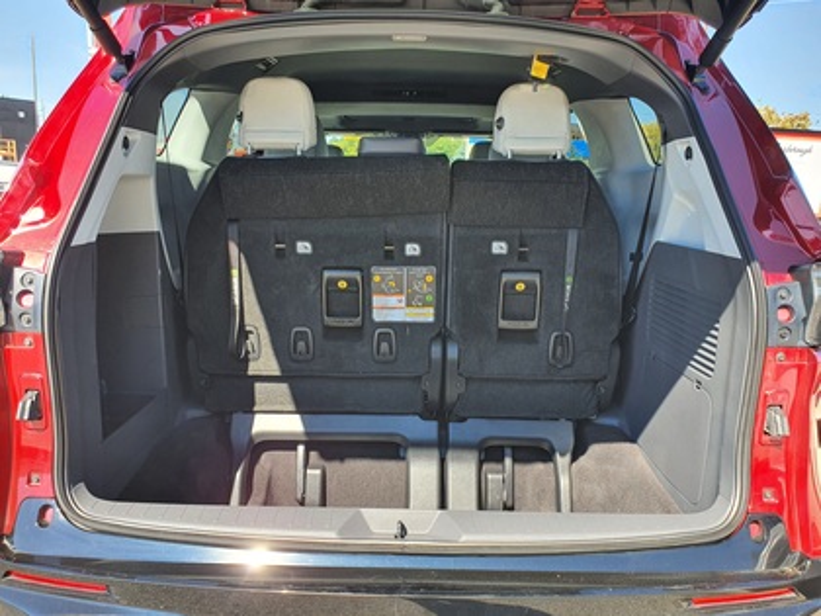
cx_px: 410
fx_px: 617
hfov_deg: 67.3
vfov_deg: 53.1
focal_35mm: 26
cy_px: 308
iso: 50
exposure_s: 1/270
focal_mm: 4.3
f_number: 2.4
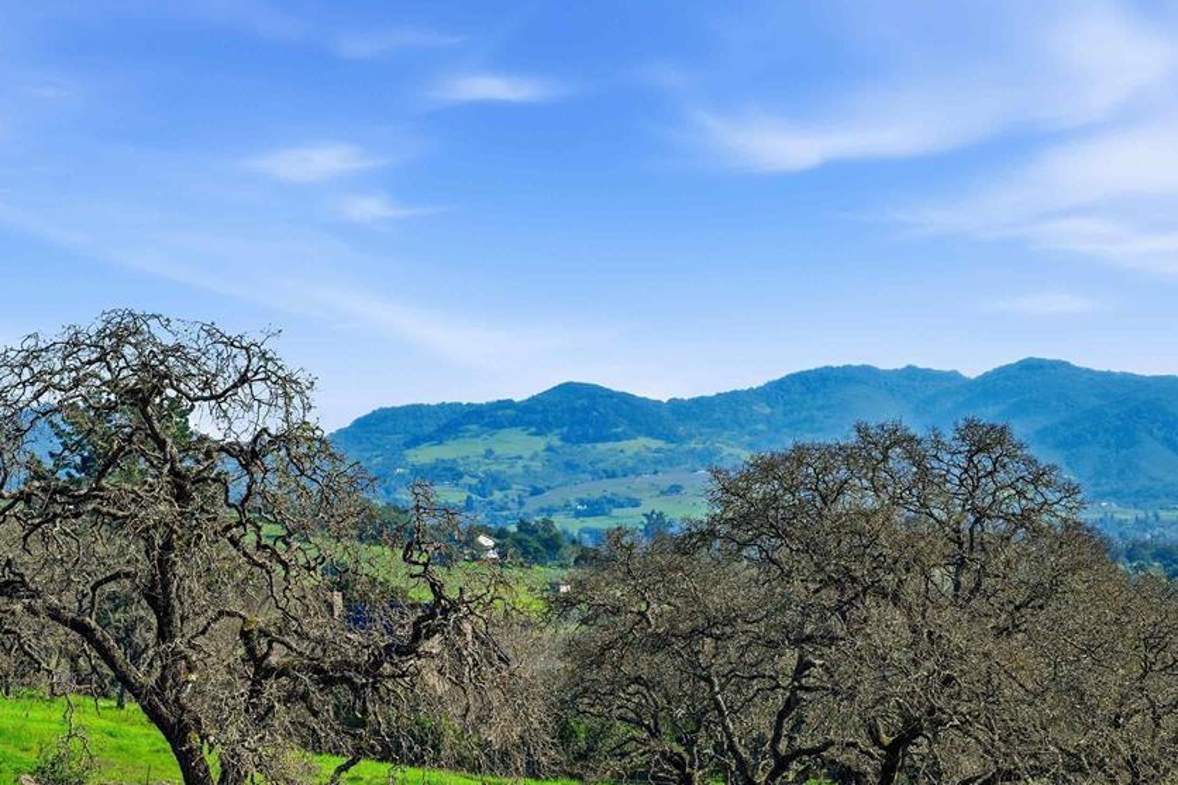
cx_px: 528
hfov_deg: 33.4
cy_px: 465
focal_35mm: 60
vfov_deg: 22.6
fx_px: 1963
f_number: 13
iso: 125
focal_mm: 49
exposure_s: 1/640
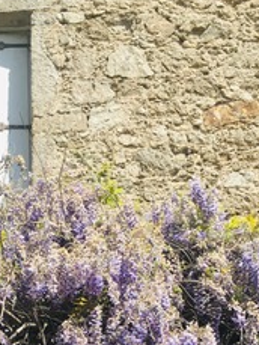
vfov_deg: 21.5
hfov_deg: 18.0
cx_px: 29
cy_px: 461
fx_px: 807
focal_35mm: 81
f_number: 2.2
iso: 25
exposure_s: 1/1131
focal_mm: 4.15
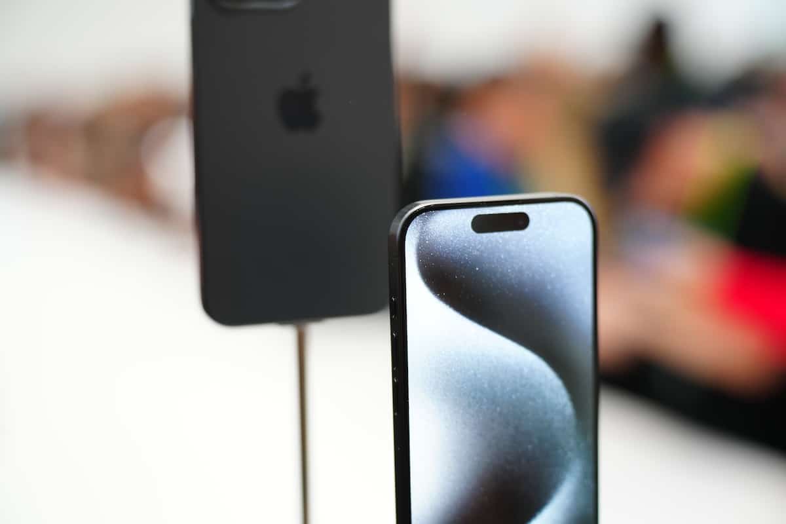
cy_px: 262
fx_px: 1397
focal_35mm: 64
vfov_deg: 21.2
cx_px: 393
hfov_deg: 31.4
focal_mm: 64
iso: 640
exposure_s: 1/100
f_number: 2.8
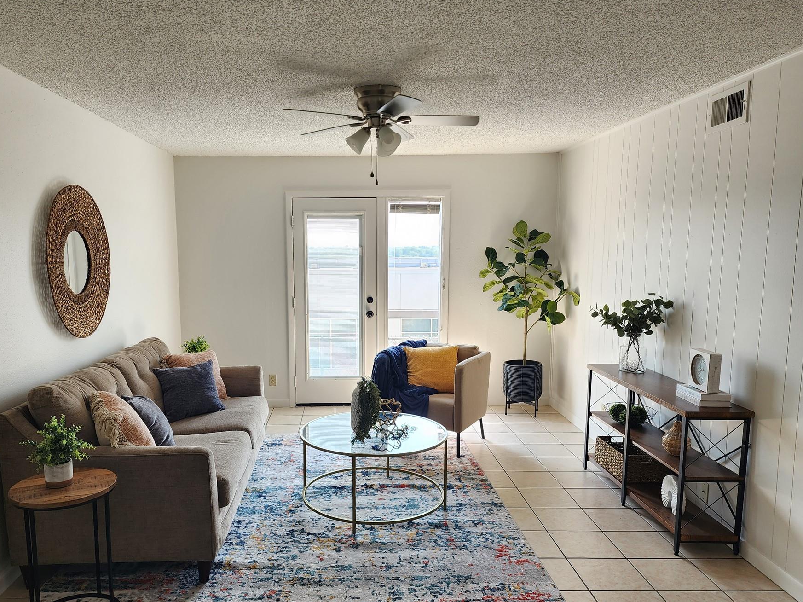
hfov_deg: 65.0
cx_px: 342
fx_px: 626
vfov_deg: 51.3
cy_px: 327
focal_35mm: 27
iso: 50
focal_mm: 6.4
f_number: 1.8
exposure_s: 1/120
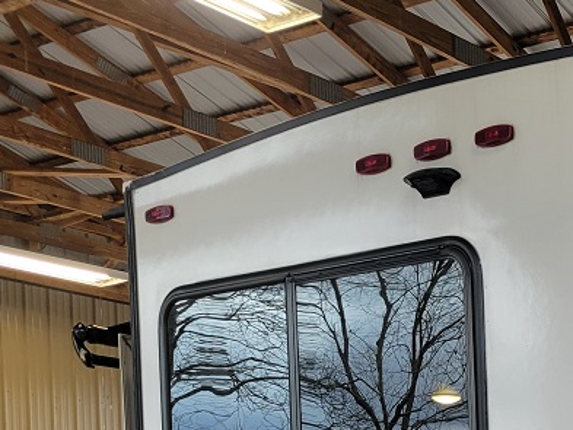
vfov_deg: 16.7
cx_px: 878
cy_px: 653
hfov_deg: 20.6
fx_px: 1325
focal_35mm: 80
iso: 50
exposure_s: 1/120
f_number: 1.8
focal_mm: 5.4
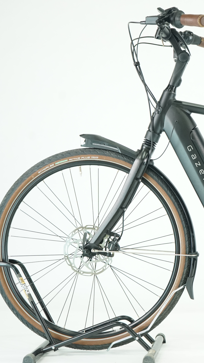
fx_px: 808
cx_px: 255
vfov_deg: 25.3
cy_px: 182
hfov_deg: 13.9
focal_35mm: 84
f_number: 5
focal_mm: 53
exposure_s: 1/200
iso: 2500
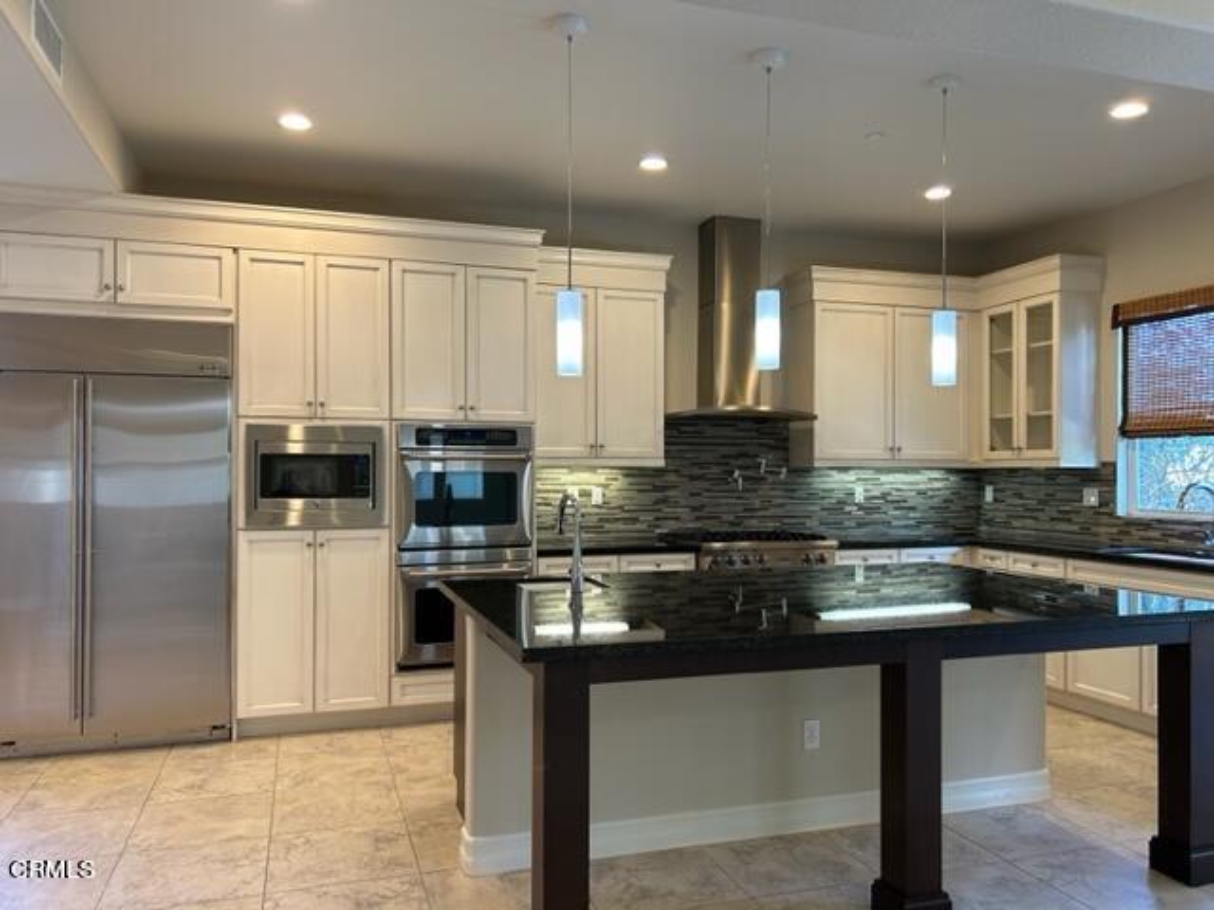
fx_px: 912
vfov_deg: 53.1
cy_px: 455
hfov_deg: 67.3
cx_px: 607
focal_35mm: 26
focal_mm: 5.7
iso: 80
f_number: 1.5
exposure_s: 1/60
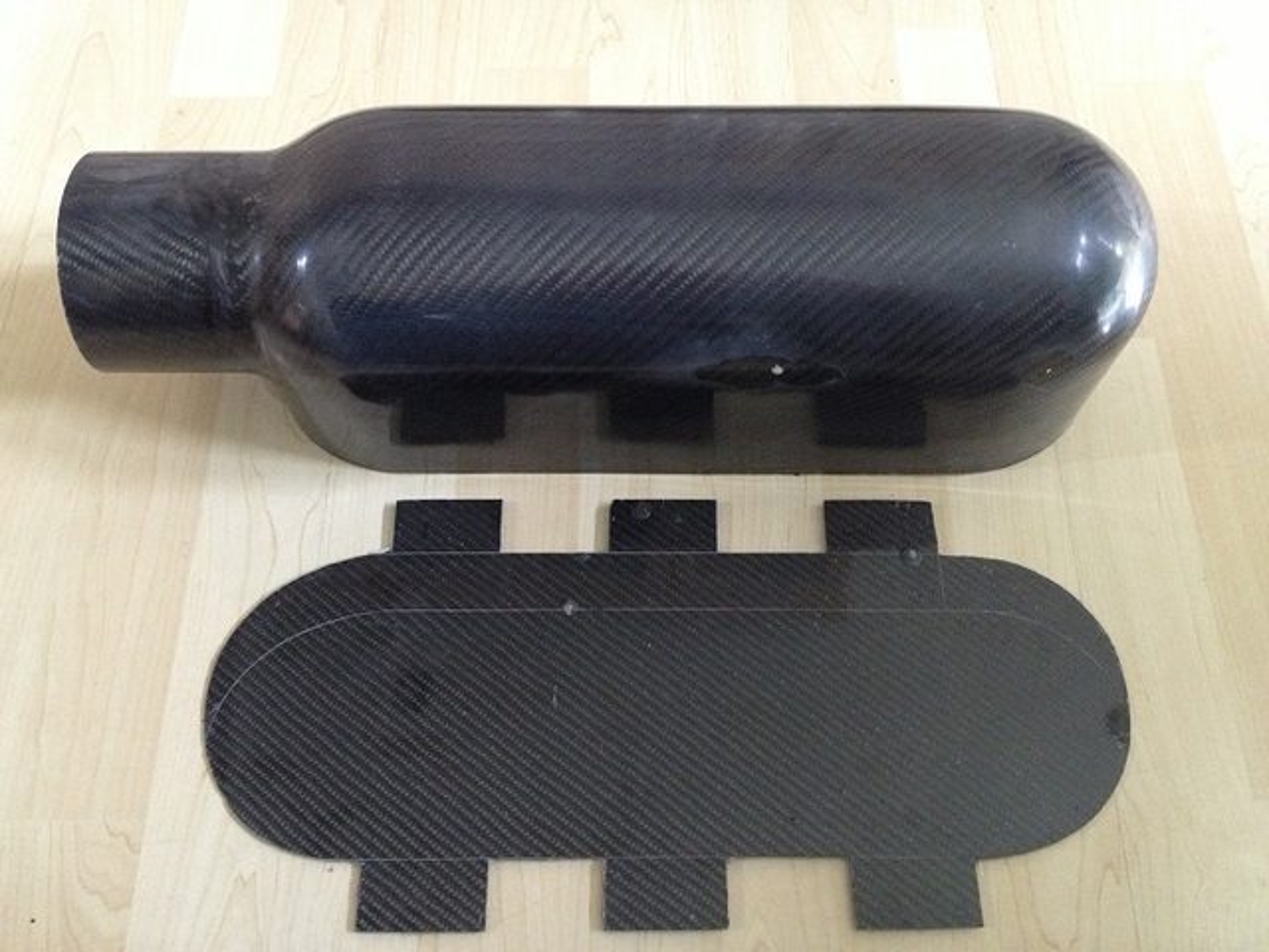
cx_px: 634
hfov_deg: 52.6
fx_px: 1283
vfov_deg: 40.7
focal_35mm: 35
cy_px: 476
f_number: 2.4
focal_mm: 4.28
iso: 400
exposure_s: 1/17
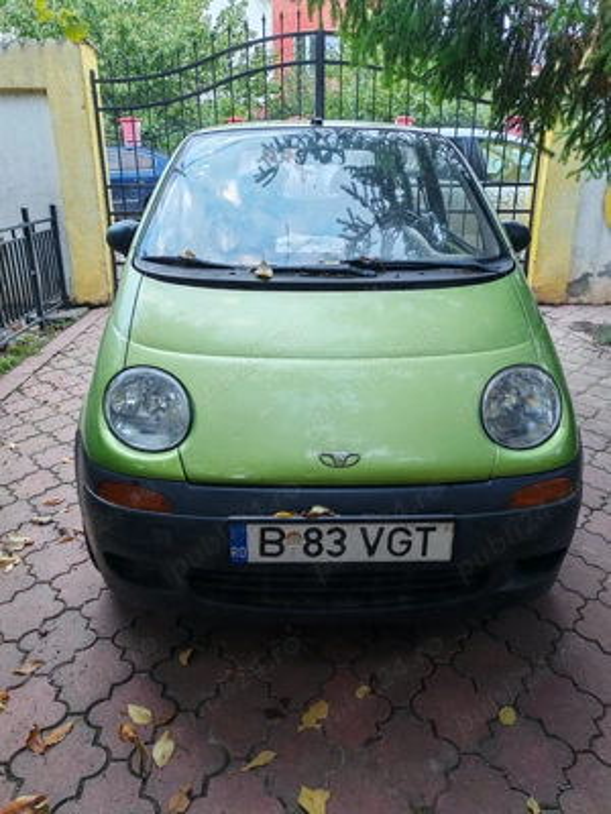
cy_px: 407
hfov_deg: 51.4
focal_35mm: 27
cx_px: 306
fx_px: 635
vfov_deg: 65.3
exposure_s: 1/50
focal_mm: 5.52
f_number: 1.95
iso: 100
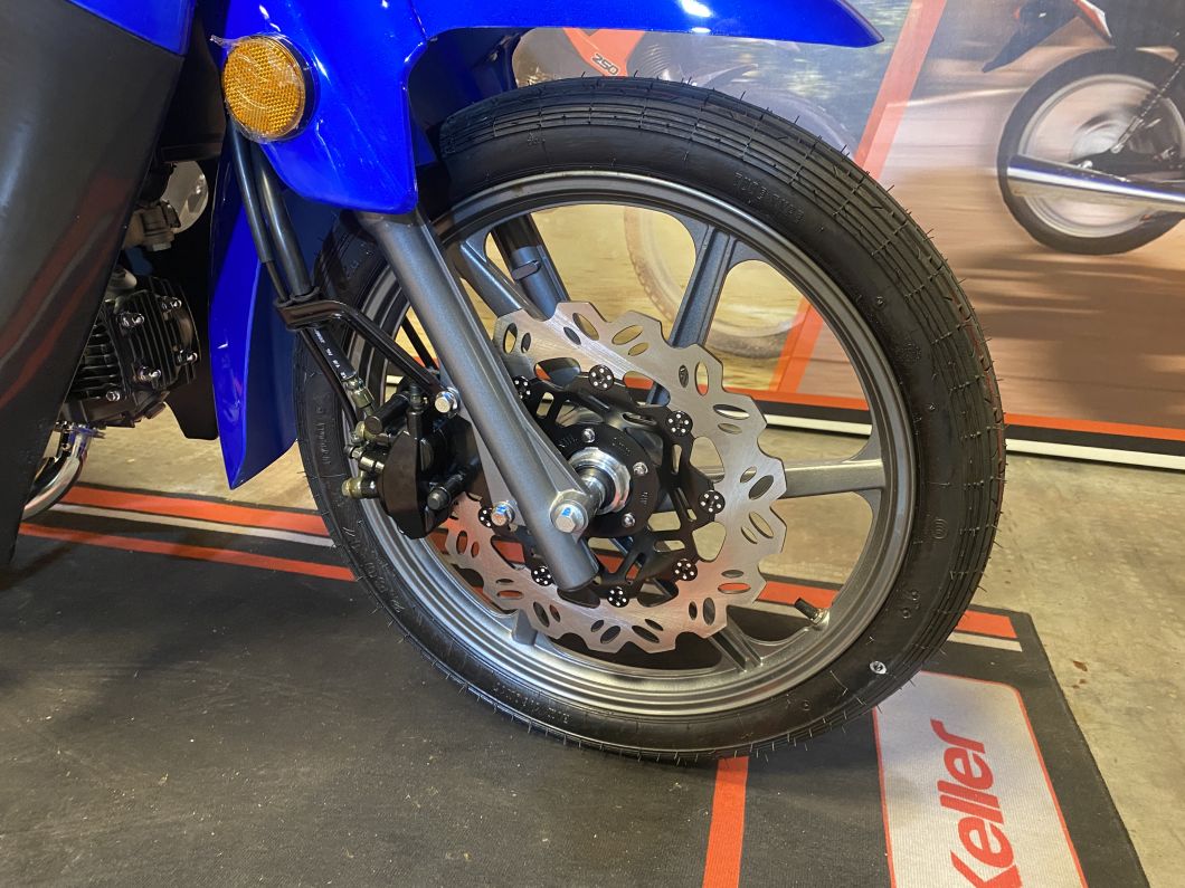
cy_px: 444
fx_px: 890
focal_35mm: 26
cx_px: 592
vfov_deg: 53.1
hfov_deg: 67.3
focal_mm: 4.25
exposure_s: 1/33
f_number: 1.8
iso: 400
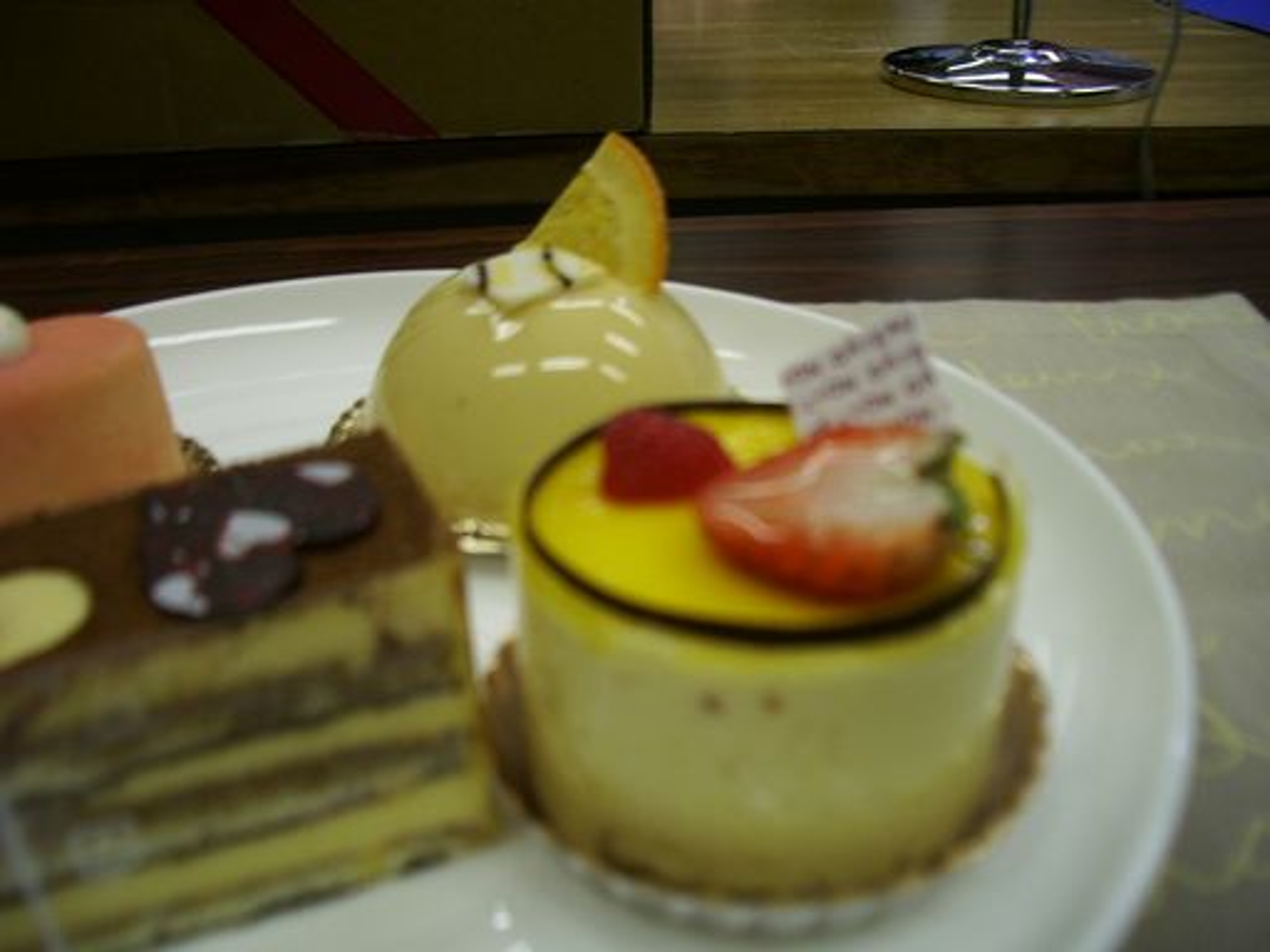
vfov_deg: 40.7
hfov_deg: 52.6
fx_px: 1284
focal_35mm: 35
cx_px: 635
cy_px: 476
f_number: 2.6
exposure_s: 1/40
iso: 100
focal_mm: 5.8
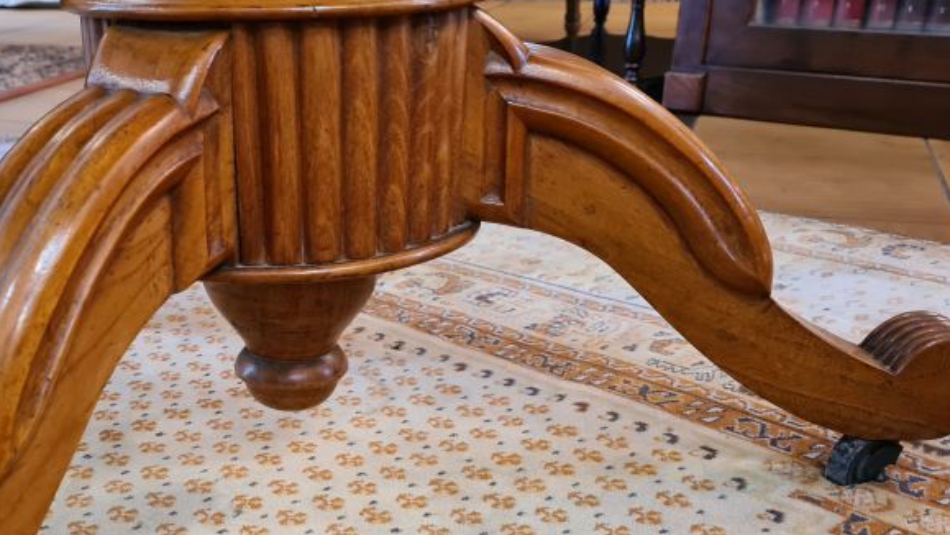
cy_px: 409
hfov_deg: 45.4
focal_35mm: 44
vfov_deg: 26.7
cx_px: 284
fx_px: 1109
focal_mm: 5.4
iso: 400
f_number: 1.8
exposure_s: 1/50
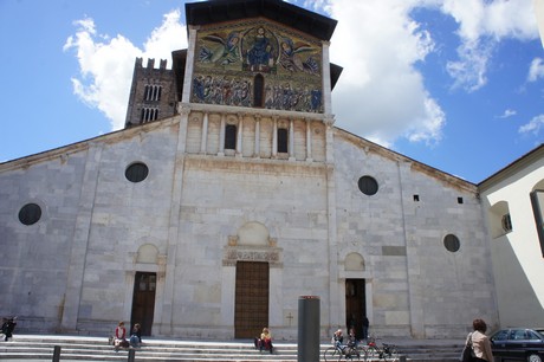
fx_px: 408
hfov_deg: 67.4
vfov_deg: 47.9
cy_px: 181
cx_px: 272
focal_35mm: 27
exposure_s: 1/200
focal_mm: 18
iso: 200
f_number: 11
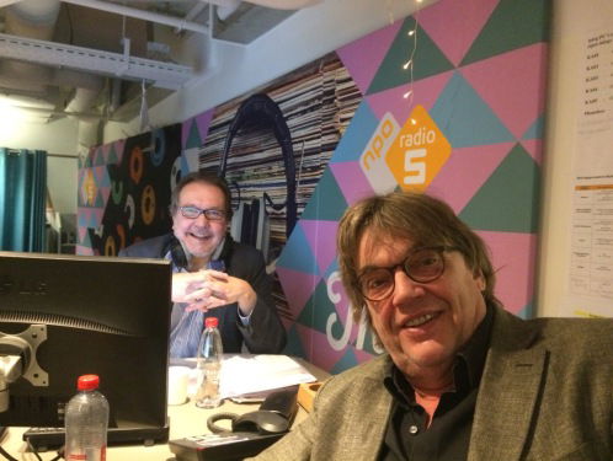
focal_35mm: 29
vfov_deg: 48.3
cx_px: 306
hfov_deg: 61.6
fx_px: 514
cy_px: 230
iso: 640
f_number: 2.2
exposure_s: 1/17
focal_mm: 4.15
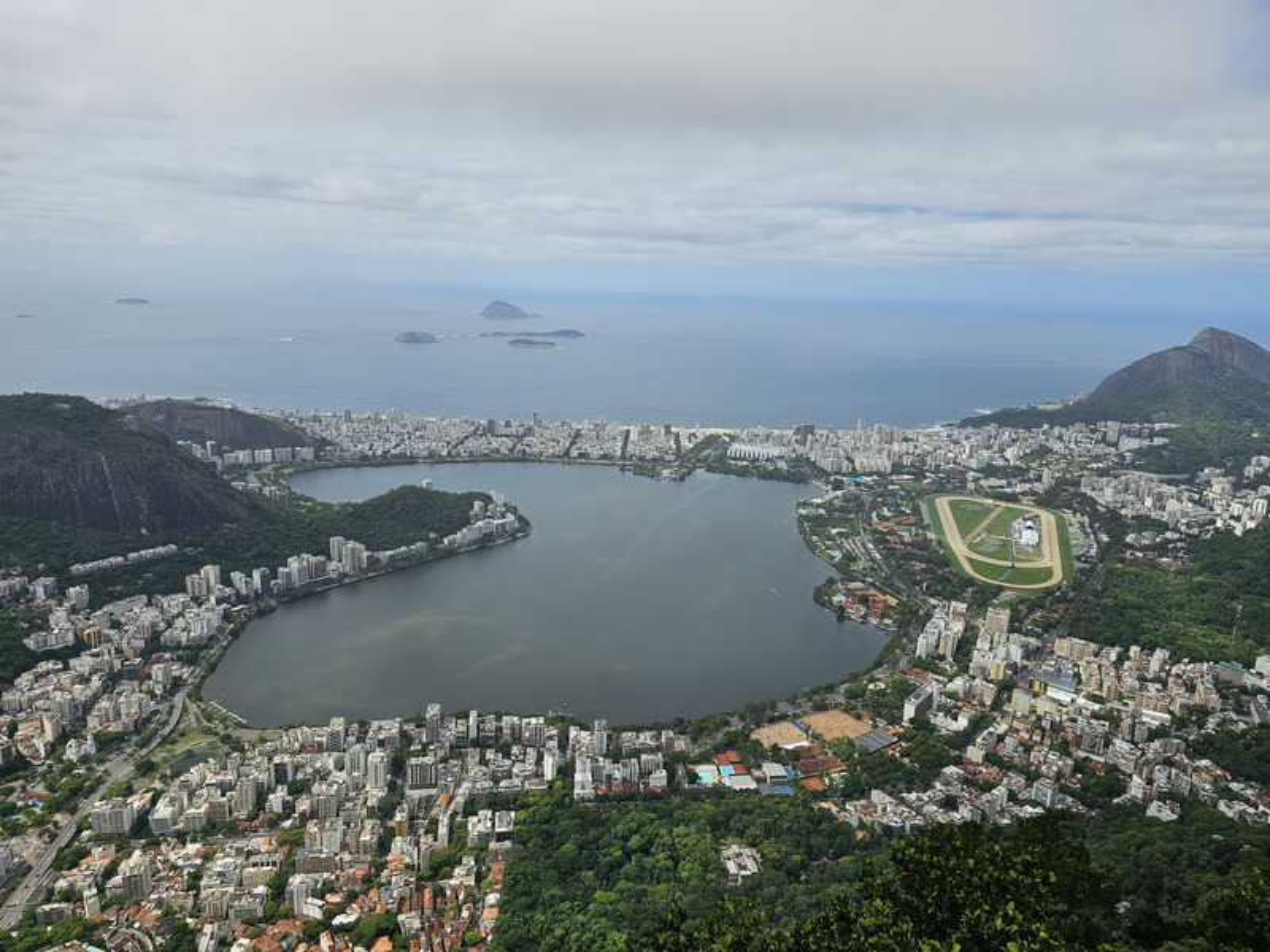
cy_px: 476
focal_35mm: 23
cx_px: 635
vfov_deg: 58.9
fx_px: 844
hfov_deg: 73.9
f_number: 1.7
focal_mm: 6.3
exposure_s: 1/1437
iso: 10
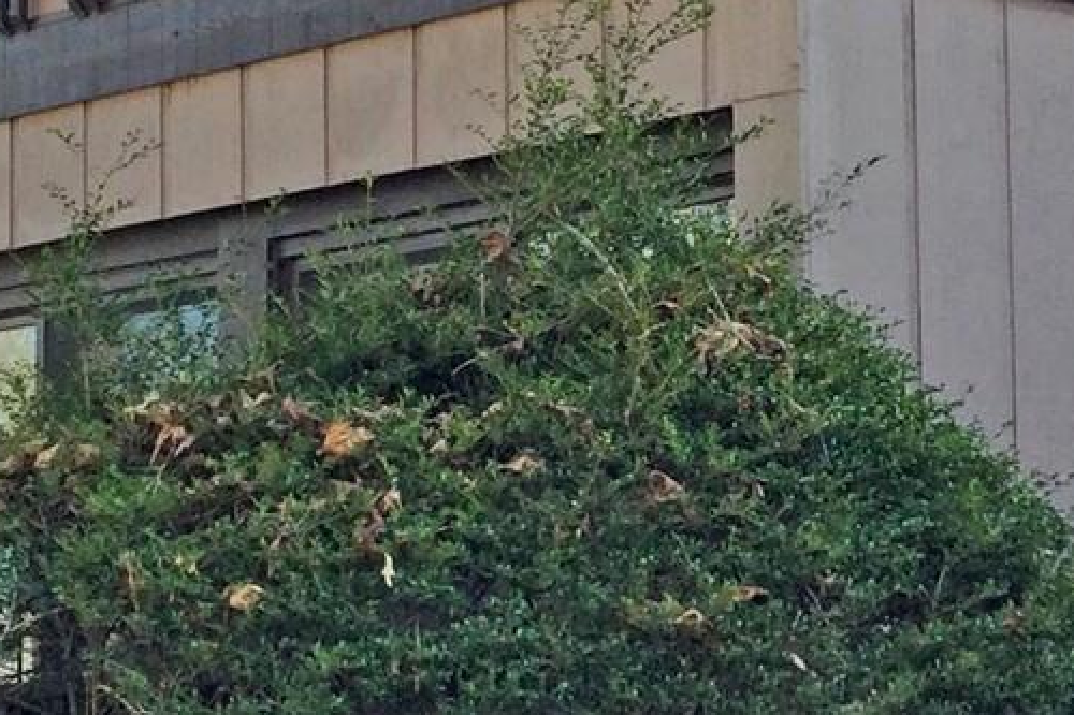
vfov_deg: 10.4
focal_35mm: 132
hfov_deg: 15.5
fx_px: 3936
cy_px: 273
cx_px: 728
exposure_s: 1/120
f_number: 2.4
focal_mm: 3.3
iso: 32
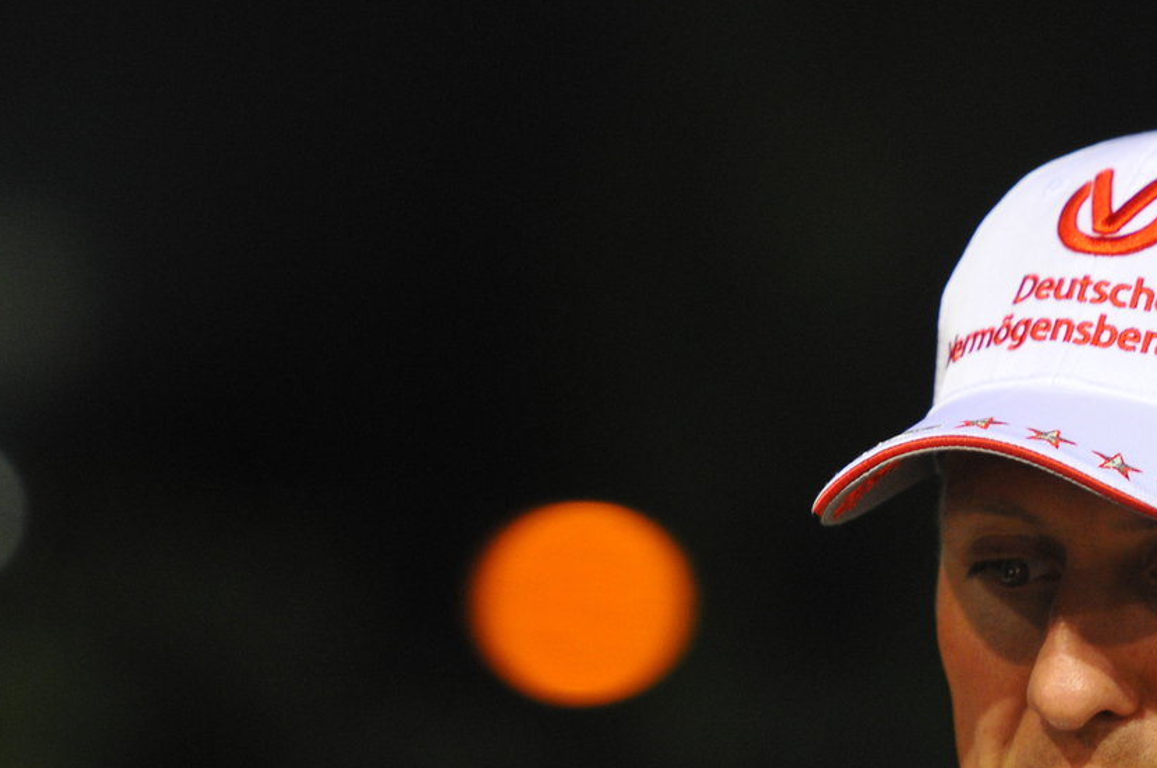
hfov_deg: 3.9
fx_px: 17170
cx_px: 850
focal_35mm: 535
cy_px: 712
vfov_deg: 2.6
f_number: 2.8
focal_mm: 185
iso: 800
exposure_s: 1/320
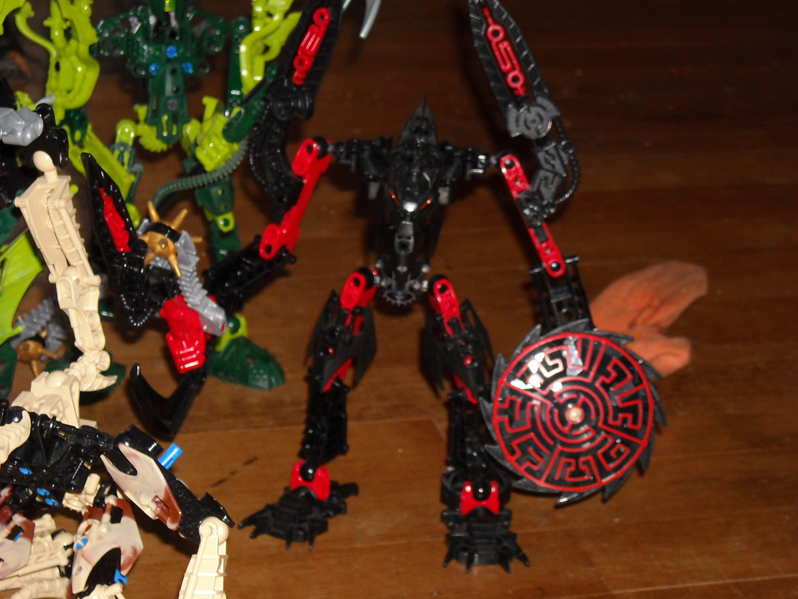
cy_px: 300
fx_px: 2421
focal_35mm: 105
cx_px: 399
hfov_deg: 18.7
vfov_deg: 14.1
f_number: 4.7
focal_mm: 17.1
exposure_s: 1/125
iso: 200
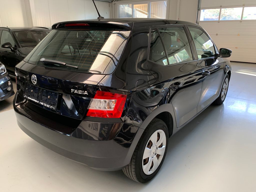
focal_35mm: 26
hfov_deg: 67.3
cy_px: 96
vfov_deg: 53.1
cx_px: 128
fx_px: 192
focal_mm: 4.25
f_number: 1.8
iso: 200
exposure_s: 1/60
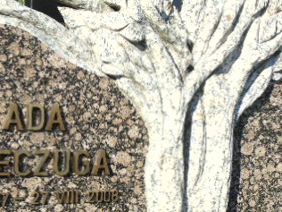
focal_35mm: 81
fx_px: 660
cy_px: 213
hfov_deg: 24.0
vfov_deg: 17.8
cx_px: 97
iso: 80
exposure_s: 1/400
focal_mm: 7.1
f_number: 3.9
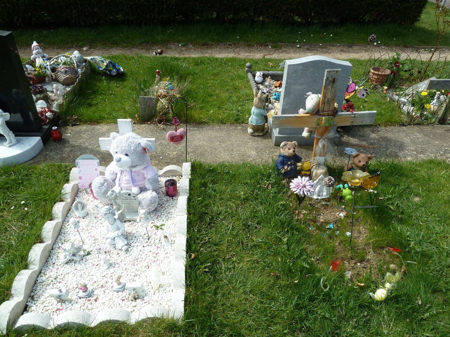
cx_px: 225
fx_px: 325
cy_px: 168
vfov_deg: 54.9
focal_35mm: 25
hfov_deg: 69.4
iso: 80
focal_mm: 4.1
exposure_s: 1/320
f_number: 4
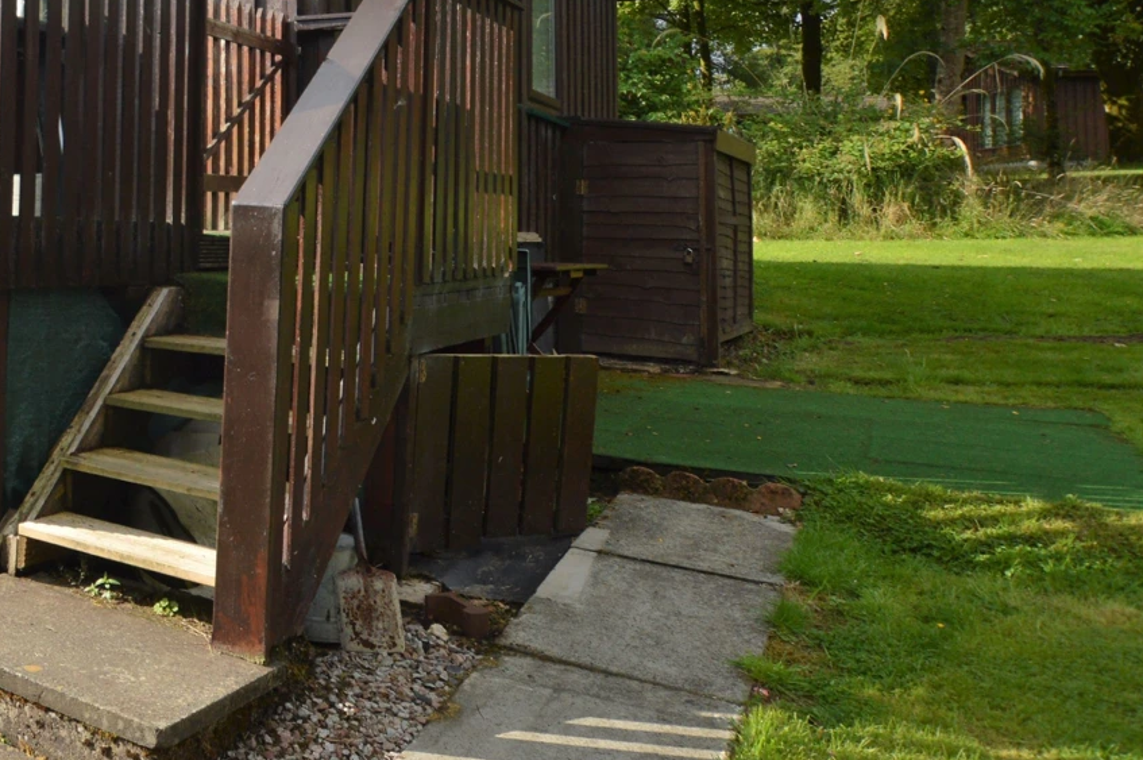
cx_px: -123
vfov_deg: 37.3
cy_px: 142
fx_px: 1078
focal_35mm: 34
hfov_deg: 43.1
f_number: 8
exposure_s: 1/250
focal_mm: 10
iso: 100
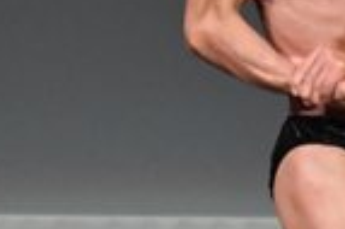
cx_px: -257
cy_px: 222
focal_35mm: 1871
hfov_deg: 1.1
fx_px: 17910
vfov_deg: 0.7
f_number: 5.6
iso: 4000
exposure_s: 1/400
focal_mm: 230
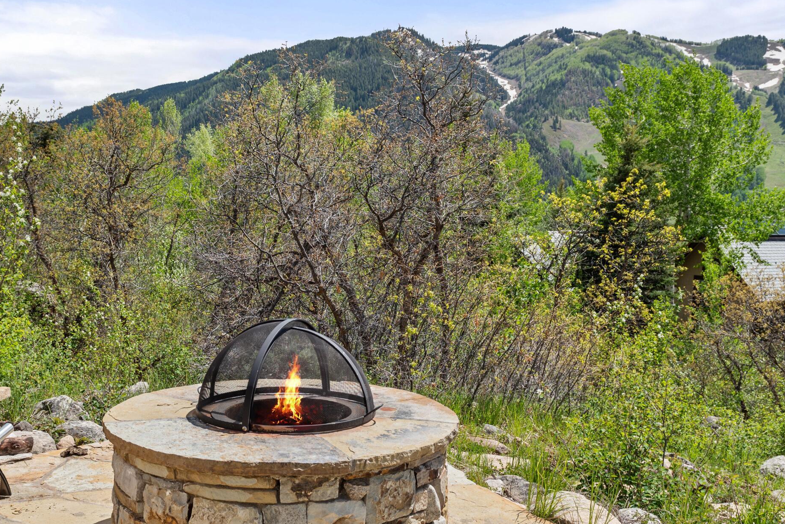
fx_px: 851
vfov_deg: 34.2
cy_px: 299
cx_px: 340
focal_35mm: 39
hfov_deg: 49.4
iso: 100
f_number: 8
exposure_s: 1/400
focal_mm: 24
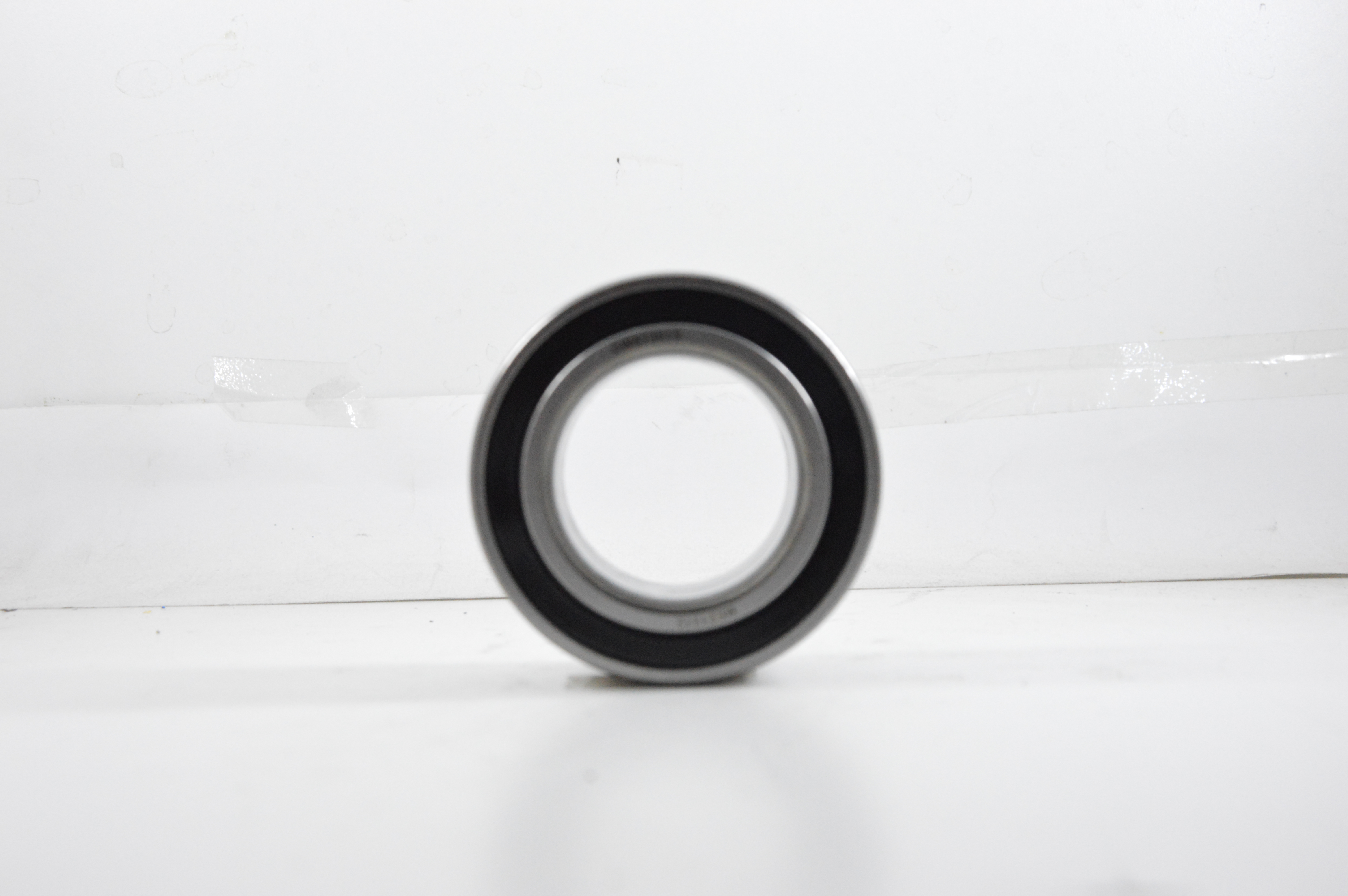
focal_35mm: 57
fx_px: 2132
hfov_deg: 35.1
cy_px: 448
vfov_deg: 23.7
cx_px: 674
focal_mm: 38
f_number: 7.1
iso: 3200
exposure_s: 1/100
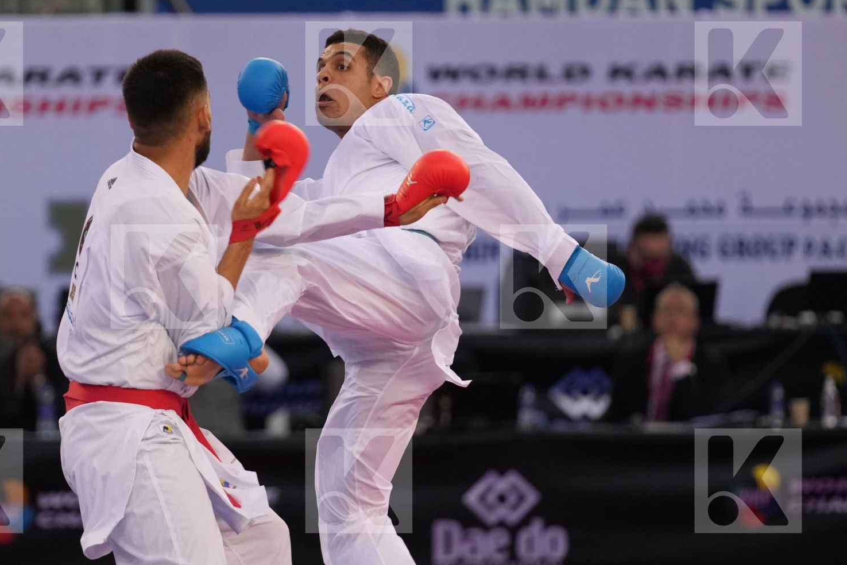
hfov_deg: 5.6
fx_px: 8612
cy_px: 277
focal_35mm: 366
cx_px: 359
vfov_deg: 3.8
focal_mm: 200
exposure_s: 1/1000
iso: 2000
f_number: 2.8
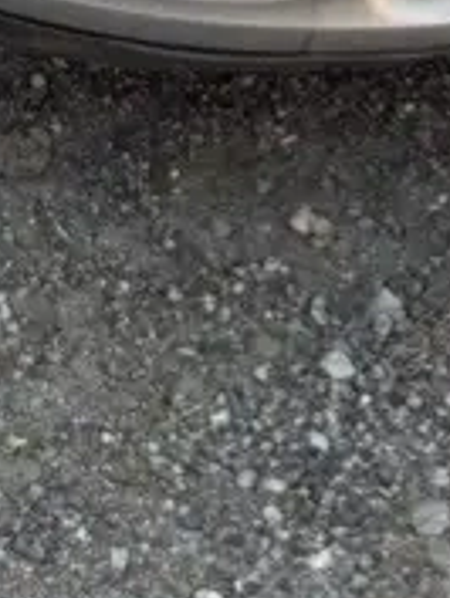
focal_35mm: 181
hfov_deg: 8.1
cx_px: -135
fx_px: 3134
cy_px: -1071
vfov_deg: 9.2
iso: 80
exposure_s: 1/707
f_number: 1.78
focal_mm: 6.76
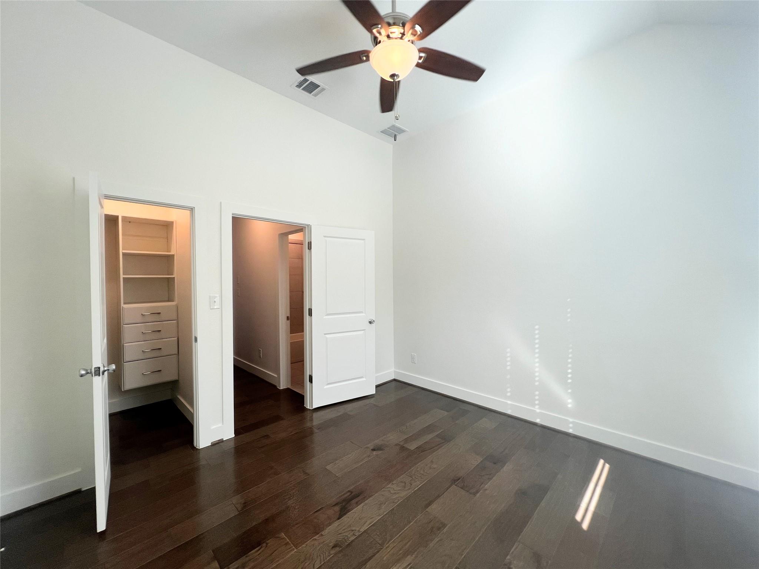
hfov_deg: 106.2
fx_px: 285
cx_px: 380
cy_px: 284
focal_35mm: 13
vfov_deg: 89.9
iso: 50
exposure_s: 1/120
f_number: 1.8
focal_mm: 1.57
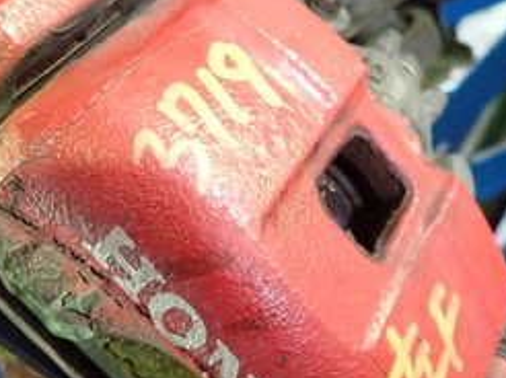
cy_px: 292
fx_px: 891
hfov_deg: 31.7
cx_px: 247
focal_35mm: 61
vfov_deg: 23.7
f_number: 2
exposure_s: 1/30
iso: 640
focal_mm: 4.5
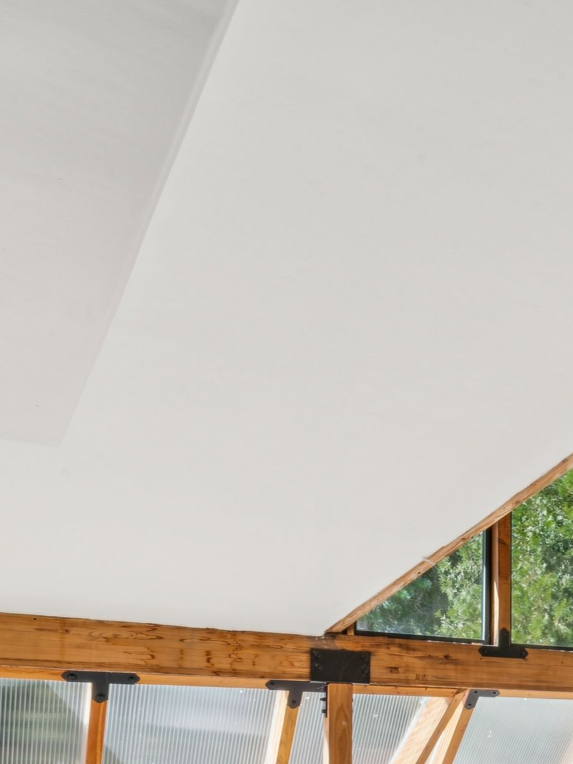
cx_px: 944
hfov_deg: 23.1
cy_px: 727
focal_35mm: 45
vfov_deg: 38.4
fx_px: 989
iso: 100
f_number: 22
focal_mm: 16.3
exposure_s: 1/5
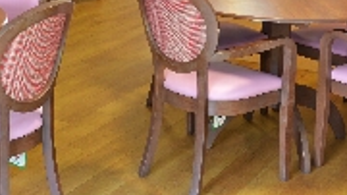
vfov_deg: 14.2
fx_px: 772
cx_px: 54
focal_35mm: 84
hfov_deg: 24.8
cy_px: 9
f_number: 8
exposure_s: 1
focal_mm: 24
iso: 100
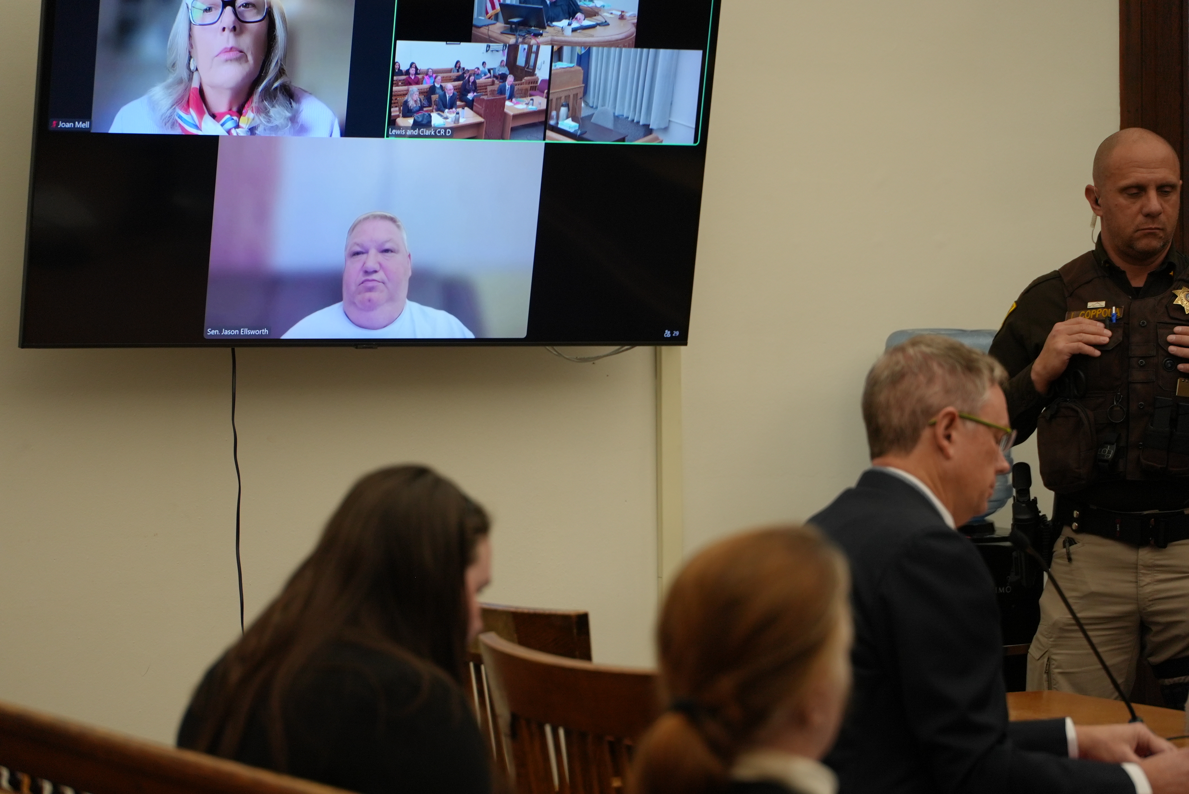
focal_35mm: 135
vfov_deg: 10.2
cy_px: 397
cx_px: 594
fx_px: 4461
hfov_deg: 15.2
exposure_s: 1/160
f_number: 4
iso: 1250
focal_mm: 135
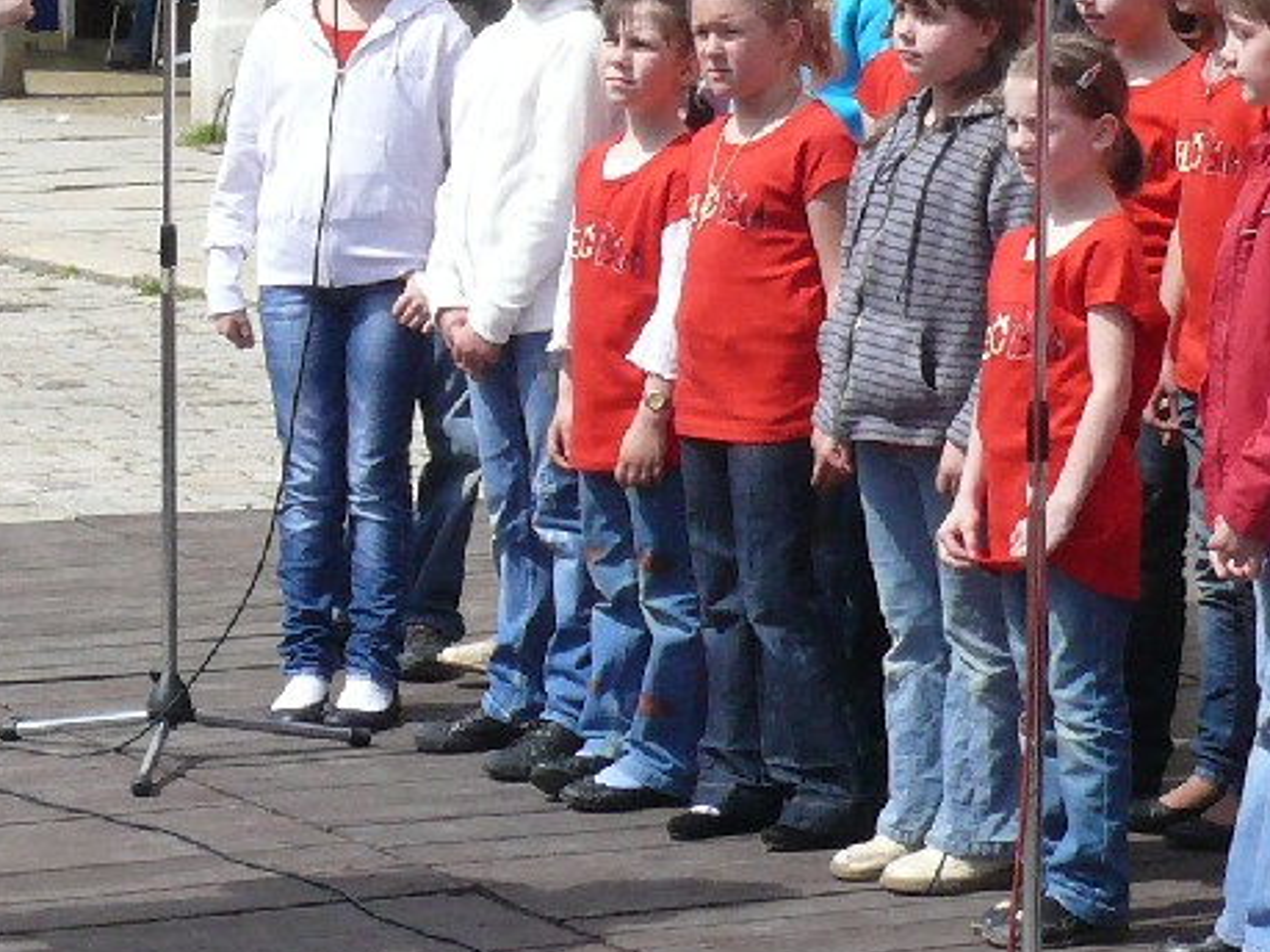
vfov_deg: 9.9
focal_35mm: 149
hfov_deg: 13.2
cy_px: -66
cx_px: 852
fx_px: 5465
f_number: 7.1
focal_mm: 9.9
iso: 200
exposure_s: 1/400
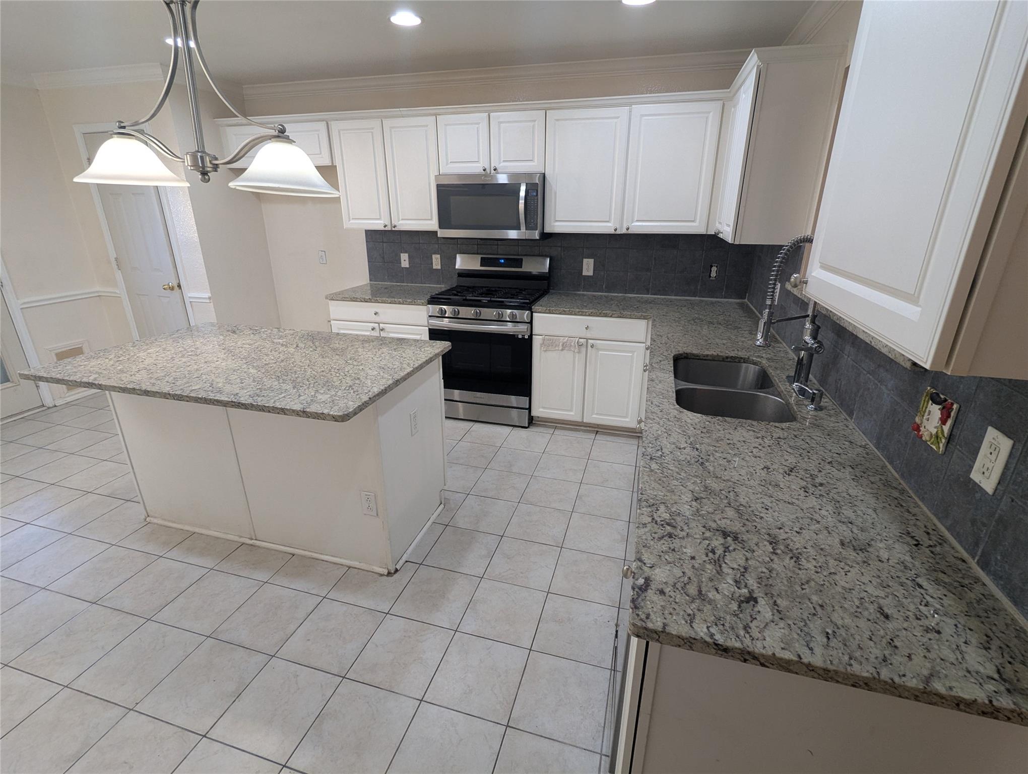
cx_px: 514
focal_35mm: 16
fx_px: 476
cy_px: 387
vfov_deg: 78.2
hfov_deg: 94.4
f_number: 2.2
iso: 68
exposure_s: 1/24
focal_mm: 2.35
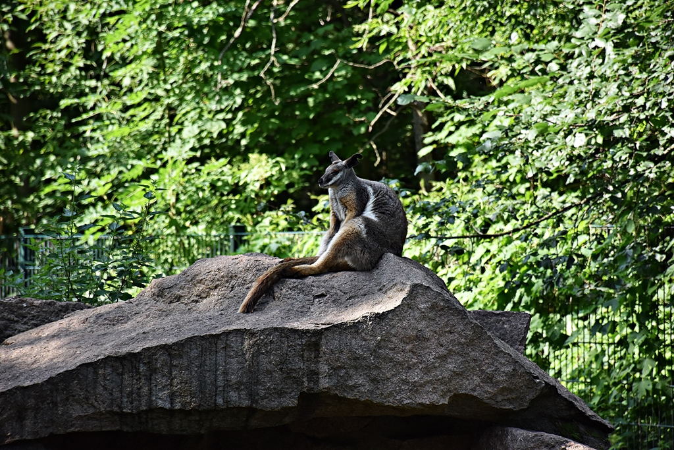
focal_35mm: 210
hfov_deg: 9.8
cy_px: 225
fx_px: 3932
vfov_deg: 6.5
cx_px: 337
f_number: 5.6
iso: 800
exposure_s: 1/800
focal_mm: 140
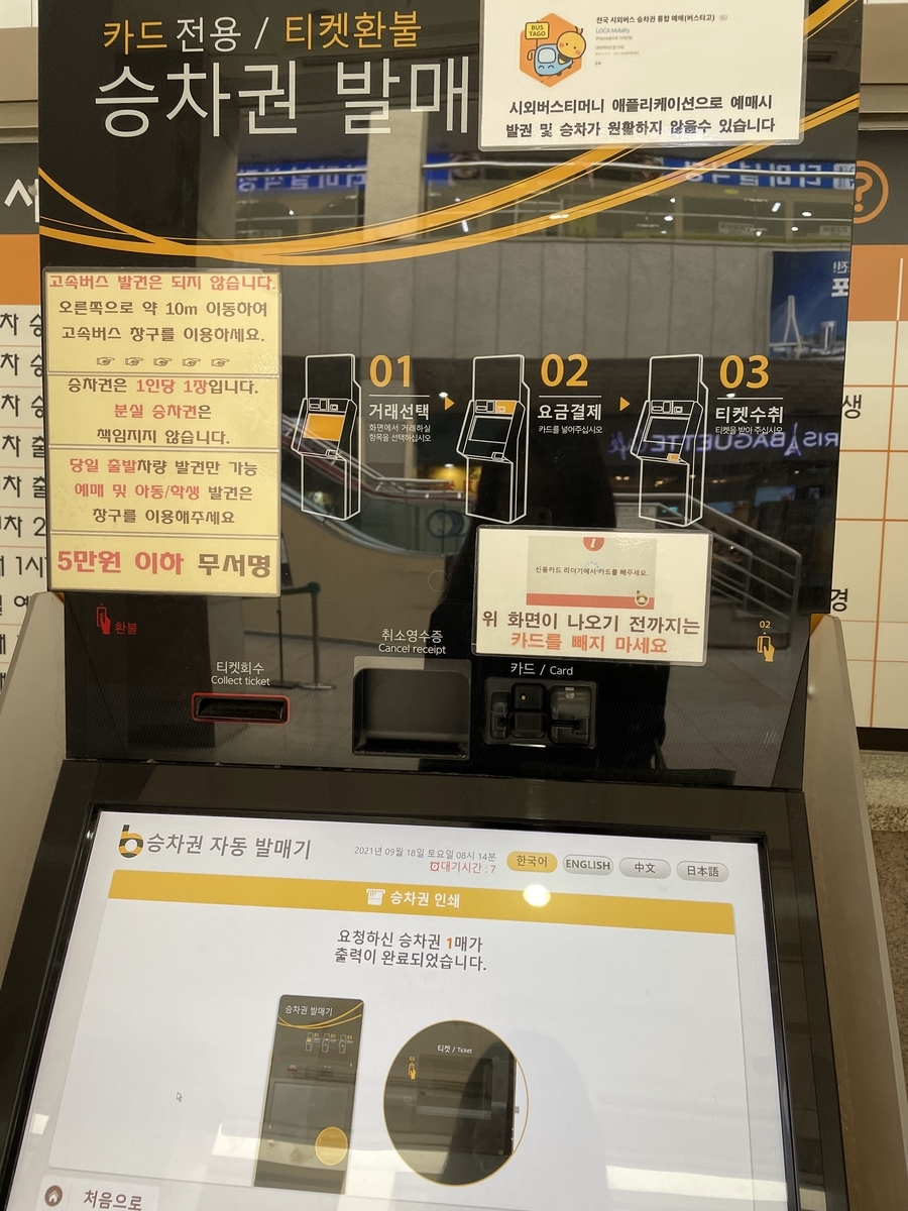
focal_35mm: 26
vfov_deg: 67.3
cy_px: 606
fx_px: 909
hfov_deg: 53.1
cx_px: 454
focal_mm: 4.2
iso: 64
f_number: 1.6
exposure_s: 1/60
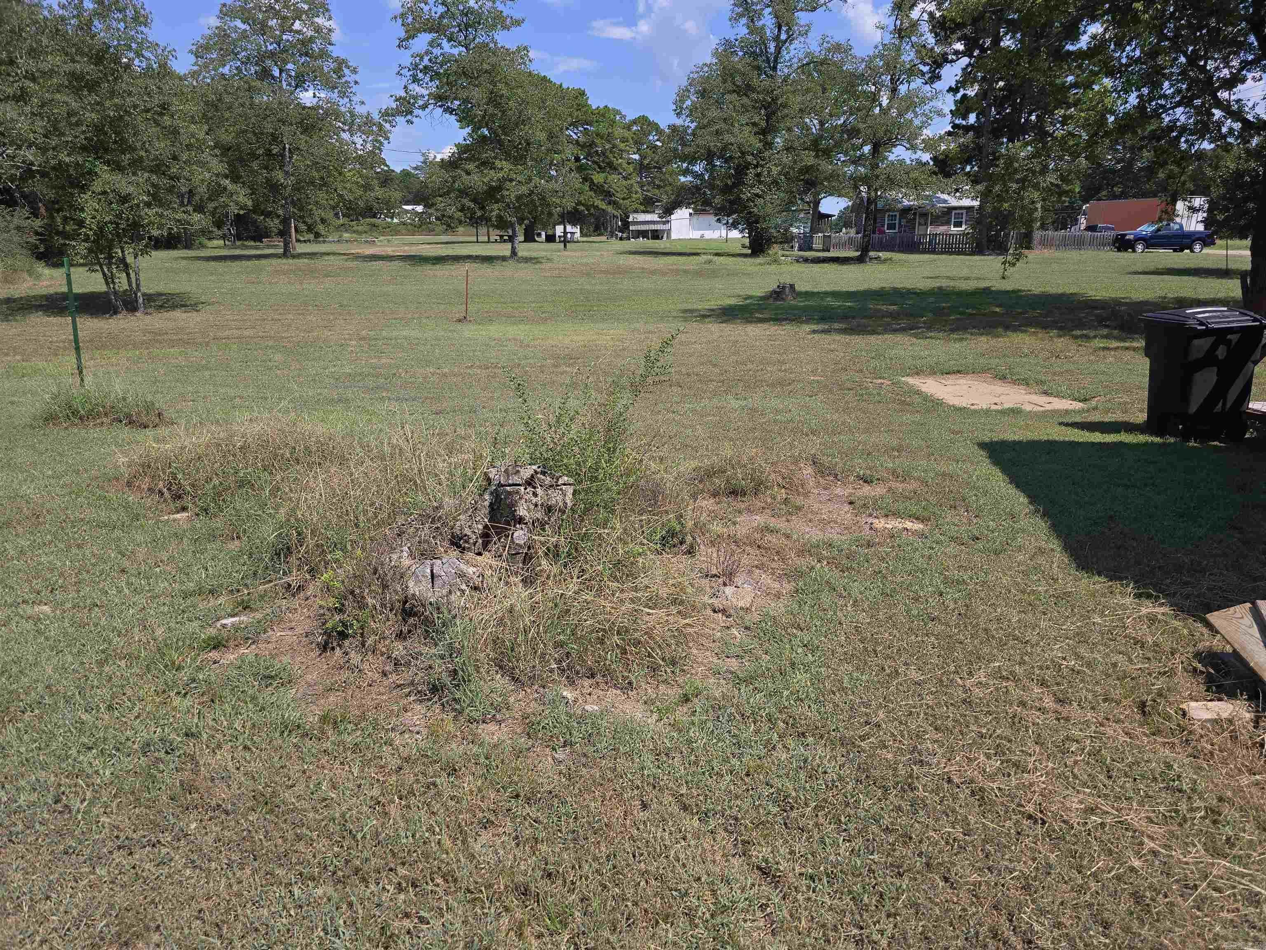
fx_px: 841
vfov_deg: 58.9
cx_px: 633
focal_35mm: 23
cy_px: 475
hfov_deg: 73.9
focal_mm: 6.3
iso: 12
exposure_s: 1/786
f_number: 1.7
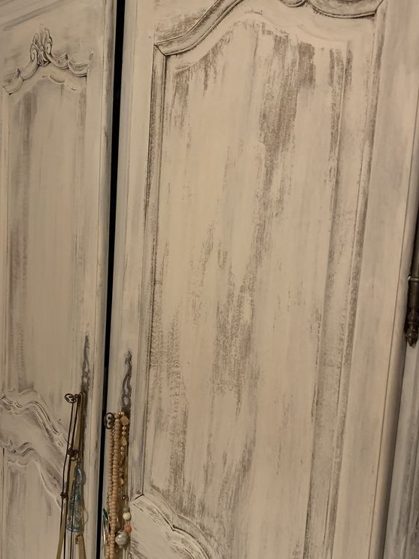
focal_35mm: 35
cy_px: 275
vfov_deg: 52.6
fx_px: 565
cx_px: 196
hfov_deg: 40.7
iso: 400
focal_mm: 4.25
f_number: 1.8
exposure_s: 1/25
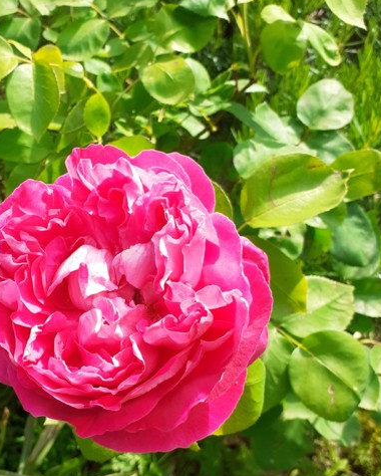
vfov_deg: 45.6
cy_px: 279
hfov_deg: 37.1
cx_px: 132
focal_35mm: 40
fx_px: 563
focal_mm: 3.6
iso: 40
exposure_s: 1/379
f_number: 1.9
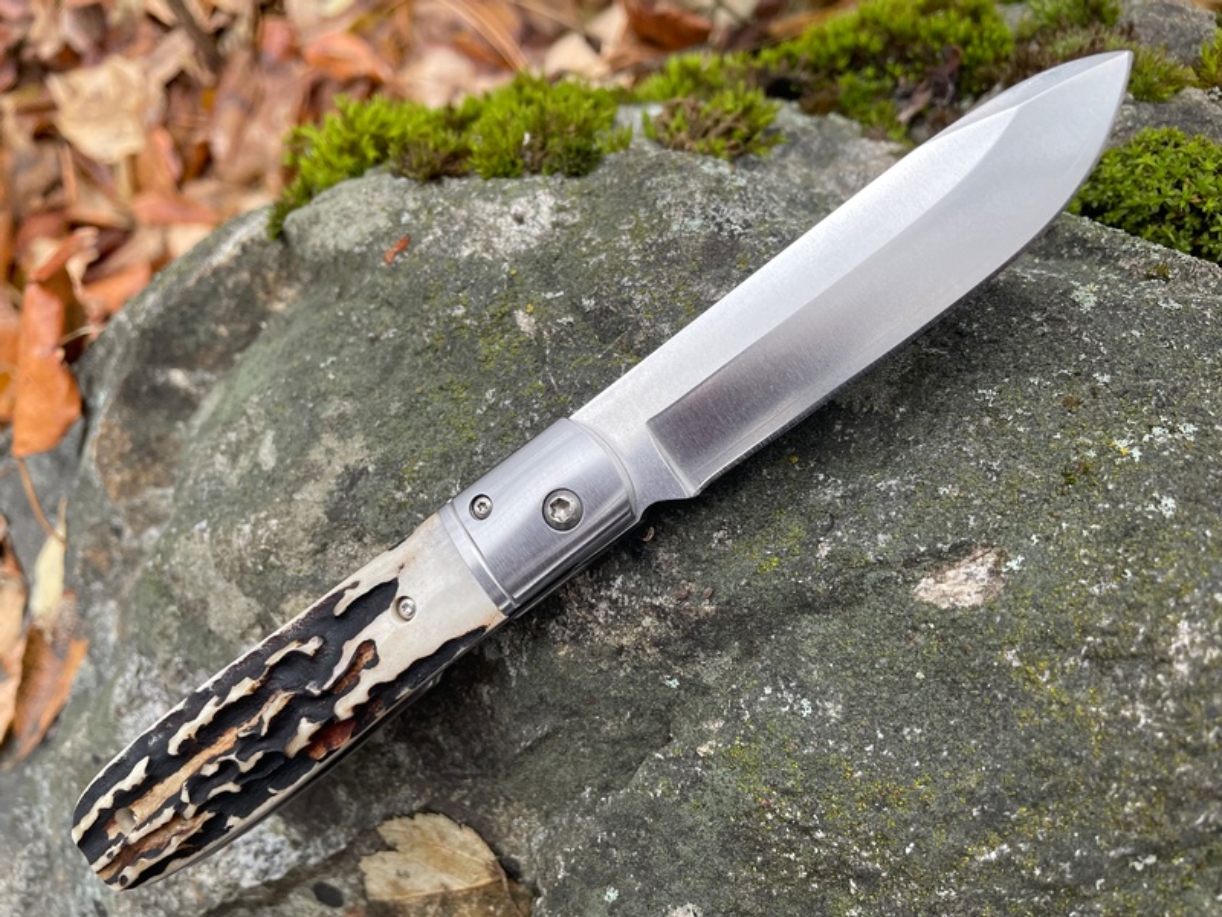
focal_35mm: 26
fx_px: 918
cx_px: 611
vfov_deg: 53.1
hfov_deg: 67.3
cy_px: 458
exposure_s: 1/121
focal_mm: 4.2
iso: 100
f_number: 1.6
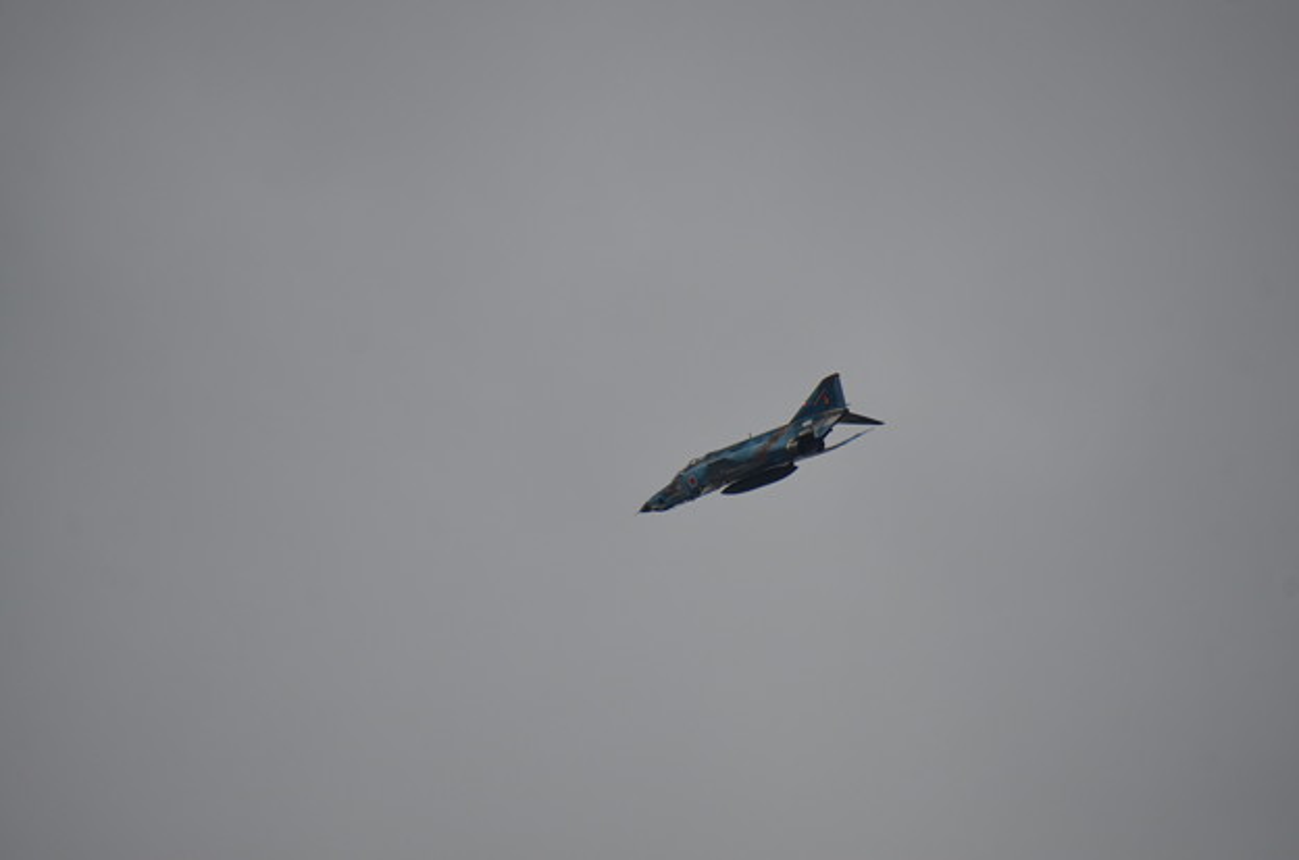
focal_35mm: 450
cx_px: 650
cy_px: 430
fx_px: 16200
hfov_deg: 4.6
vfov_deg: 3.0
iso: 400
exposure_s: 1/1600
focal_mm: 300
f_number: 5.6
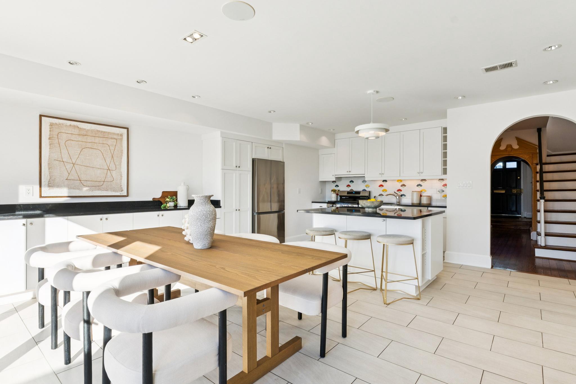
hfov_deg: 90.0
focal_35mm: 18
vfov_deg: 67.4
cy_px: 192
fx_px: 288
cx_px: 288
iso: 200
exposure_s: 1/60
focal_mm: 12
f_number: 9
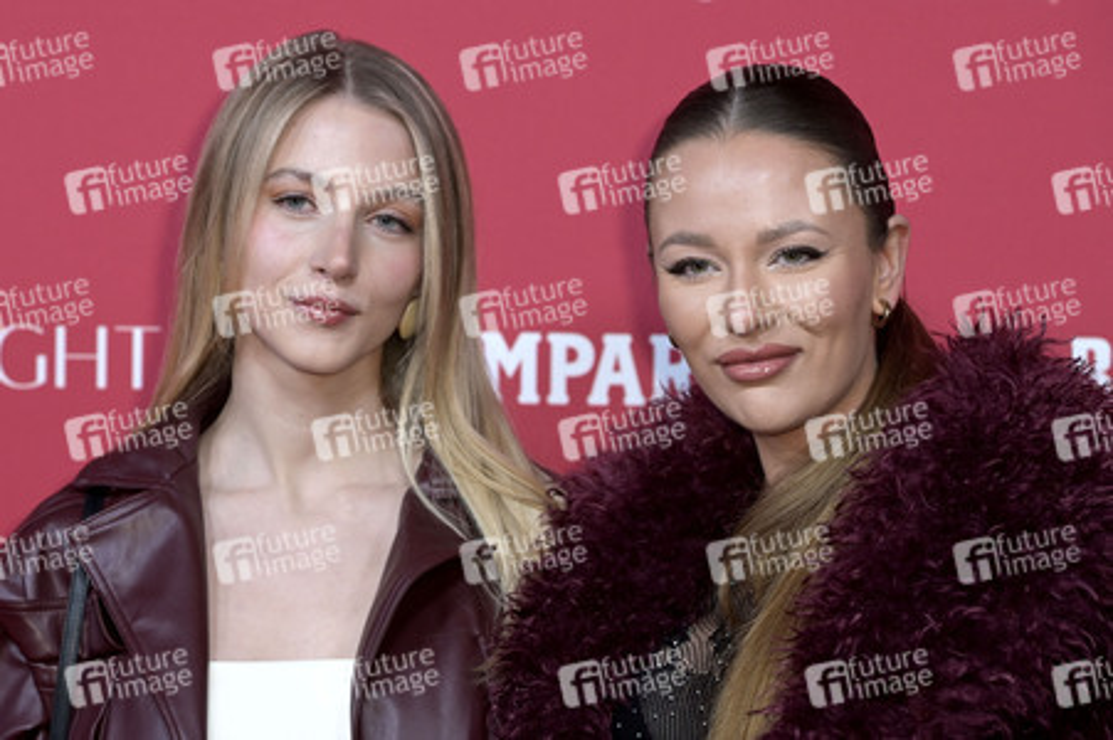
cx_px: 556
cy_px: 370
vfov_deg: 11.4
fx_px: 3707
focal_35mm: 120
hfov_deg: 17.1
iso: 1600
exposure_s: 1/400
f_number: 5
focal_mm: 120
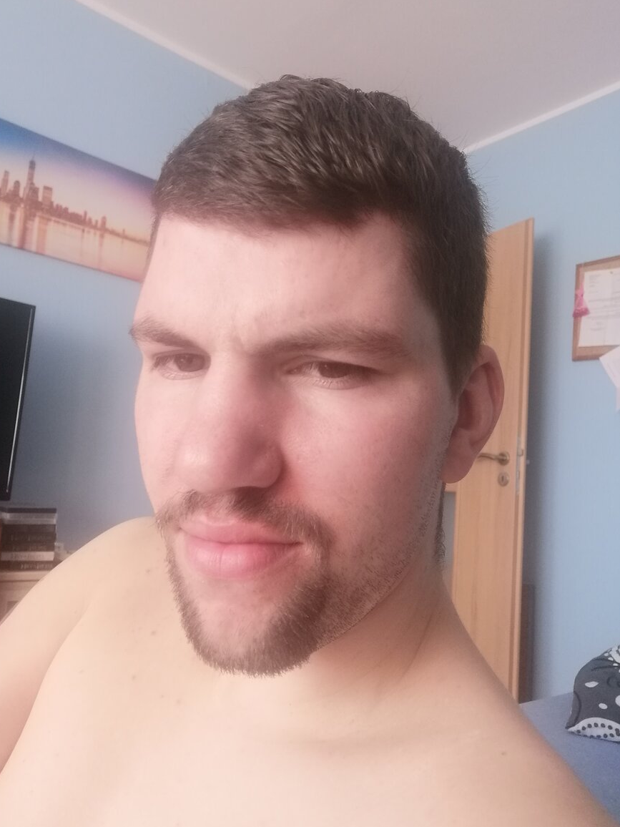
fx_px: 645
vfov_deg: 65.3
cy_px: 403
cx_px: 300
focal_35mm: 27
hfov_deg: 51.3
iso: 80
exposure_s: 1/60
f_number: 2
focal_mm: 3.81
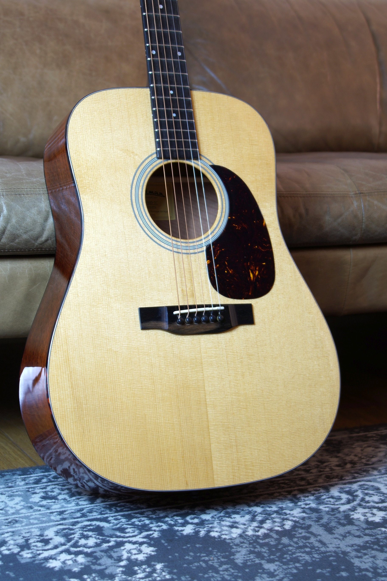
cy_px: 290
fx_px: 1088
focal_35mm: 68
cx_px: 194
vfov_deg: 29.9
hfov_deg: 20.2
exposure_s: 1/6
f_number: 4.5
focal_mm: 45
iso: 100
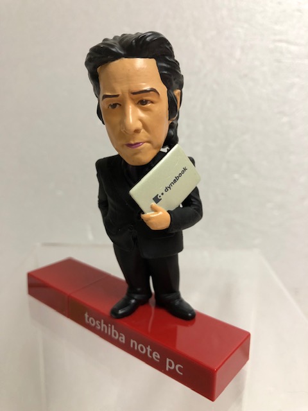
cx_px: 154
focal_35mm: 28
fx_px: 332
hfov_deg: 49.7
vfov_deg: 63.4
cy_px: 206
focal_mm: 4
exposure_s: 1/17
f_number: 1.8
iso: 64
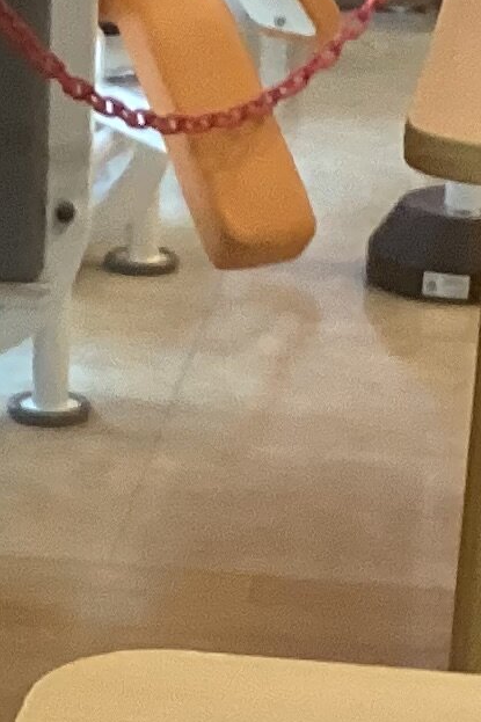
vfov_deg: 11.9
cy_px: 884
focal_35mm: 169
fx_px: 3389
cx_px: 17
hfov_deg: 8.1
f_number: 2.4
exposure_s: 1/60
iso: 160
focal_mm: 3.3
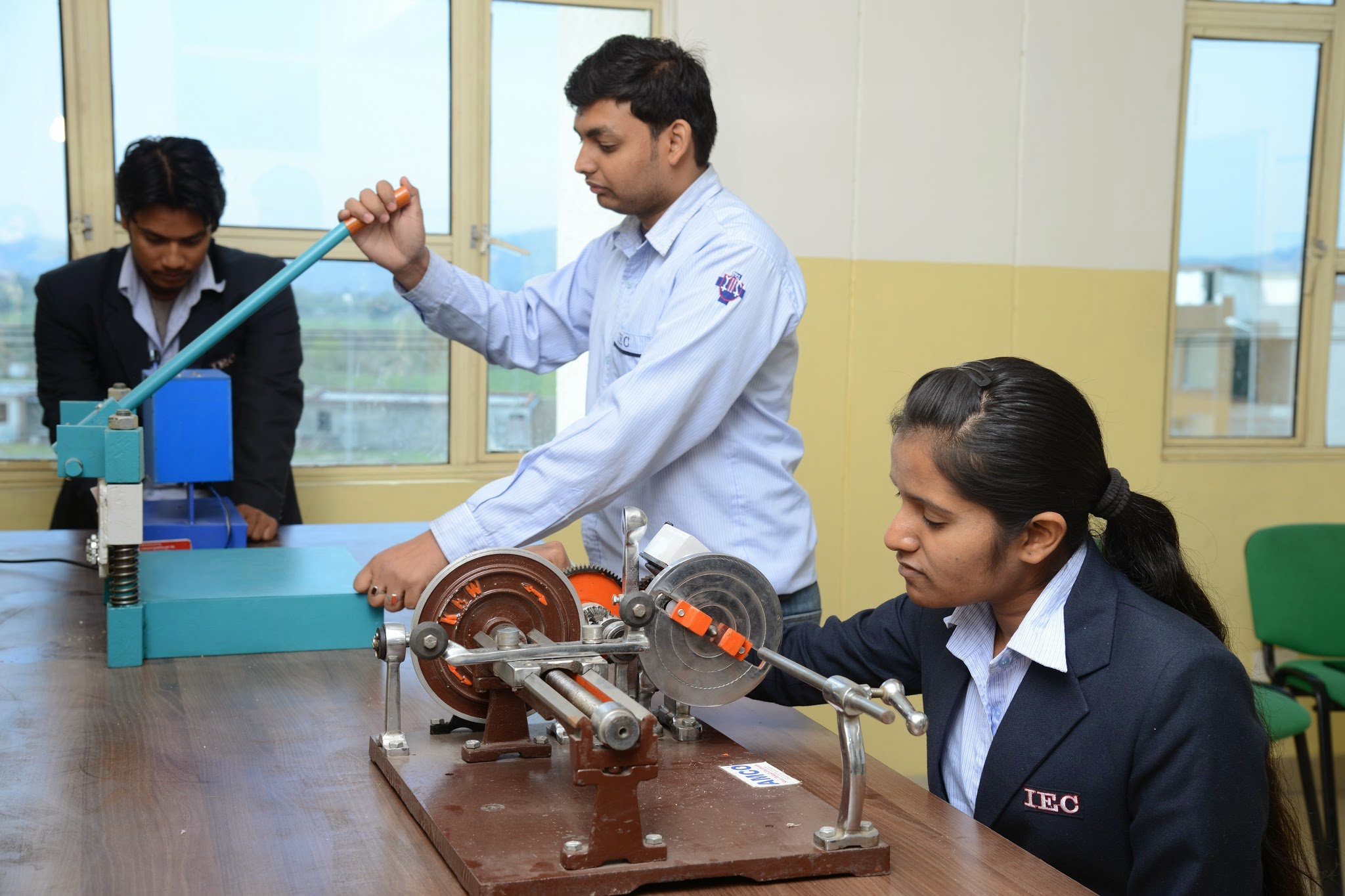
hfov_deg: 39.6
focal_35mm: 50
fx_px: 1868
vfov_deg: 27.0
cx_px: 672
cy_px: 448
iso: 250
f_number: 6.3
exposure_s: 1/60
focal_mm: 50
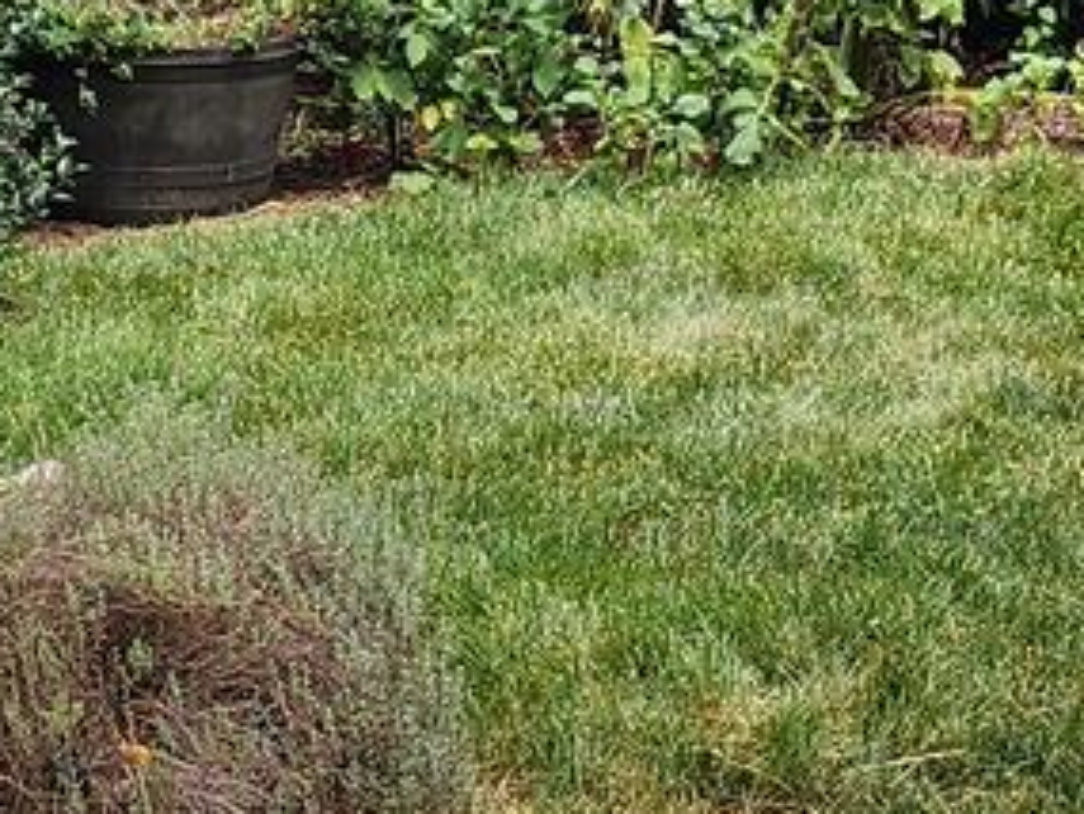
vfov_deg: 8.7
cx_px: 658
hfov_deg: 12.0
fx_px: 5169
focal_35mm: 165
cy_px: -574
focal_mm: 6.4
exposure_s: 1/390
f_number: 1.8
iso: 12
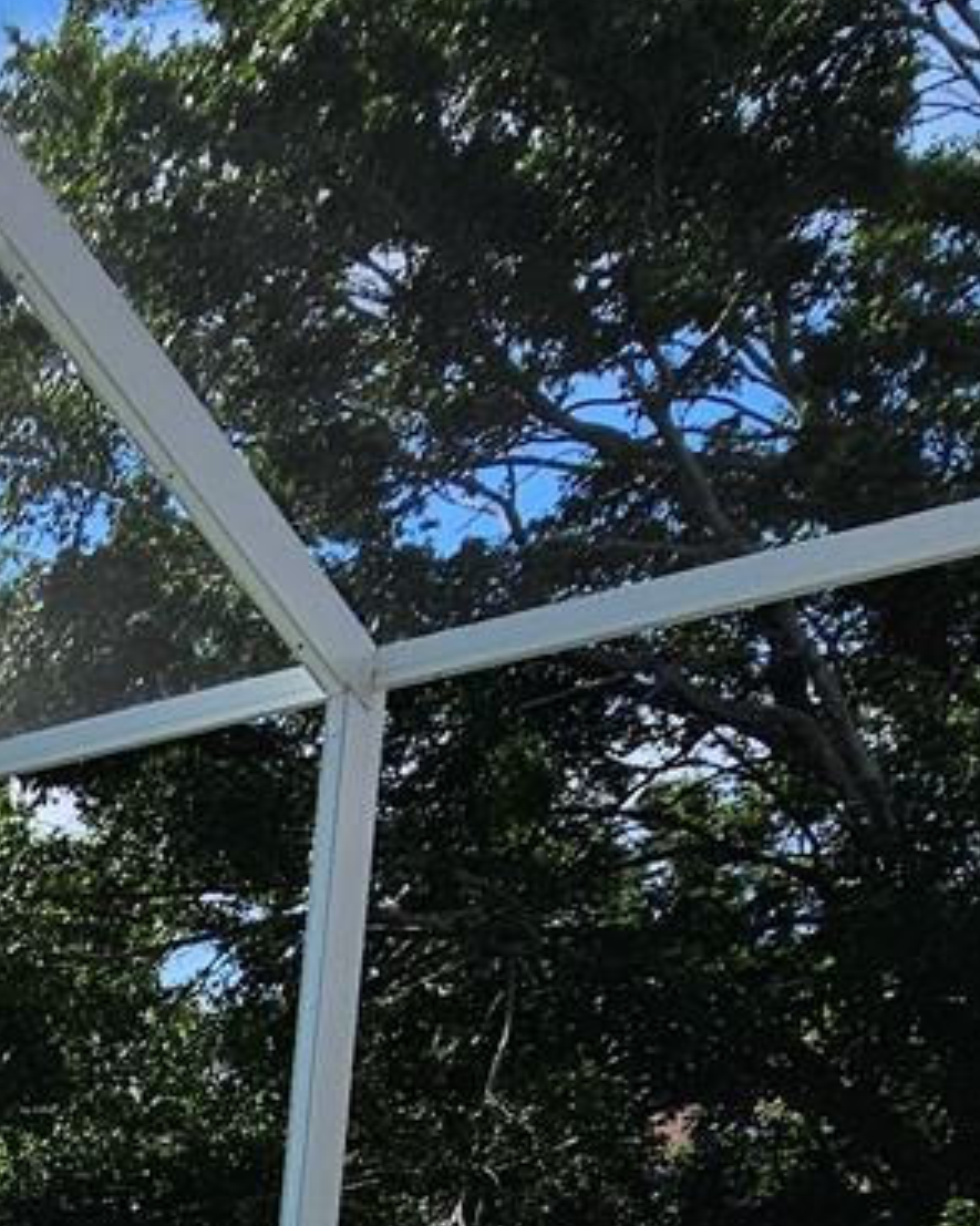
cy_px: 1701
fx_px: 1995
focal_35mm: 55
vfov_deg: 27.1
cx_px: -754
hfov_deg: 20.3
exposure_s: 1/1756
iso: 50
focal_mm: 2.2
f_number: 2.2
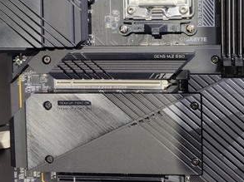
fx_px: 451
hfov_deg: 30.1
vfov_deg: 22.5
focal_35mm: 64
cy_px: 32
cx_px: 165
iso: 121
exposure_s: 1/120
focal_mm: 4.75
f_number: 1.75
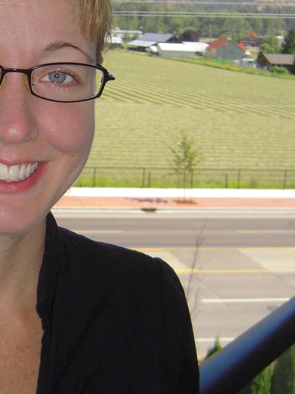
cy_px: 138
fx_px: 818
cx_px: 11
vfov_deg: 26.9
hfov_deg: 19.9
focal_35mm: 72
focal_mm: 5
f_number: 2.7
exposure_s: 1/640
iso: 100
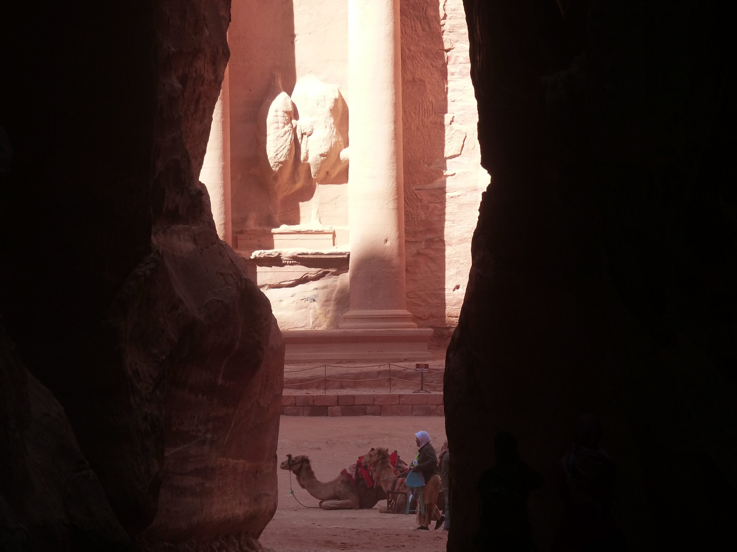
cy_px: 276
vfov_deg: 8.1
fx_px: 3896
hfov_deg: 10.8
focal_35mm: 183
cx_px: 368
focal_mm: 33
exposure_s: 1/400
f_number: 4
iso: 160
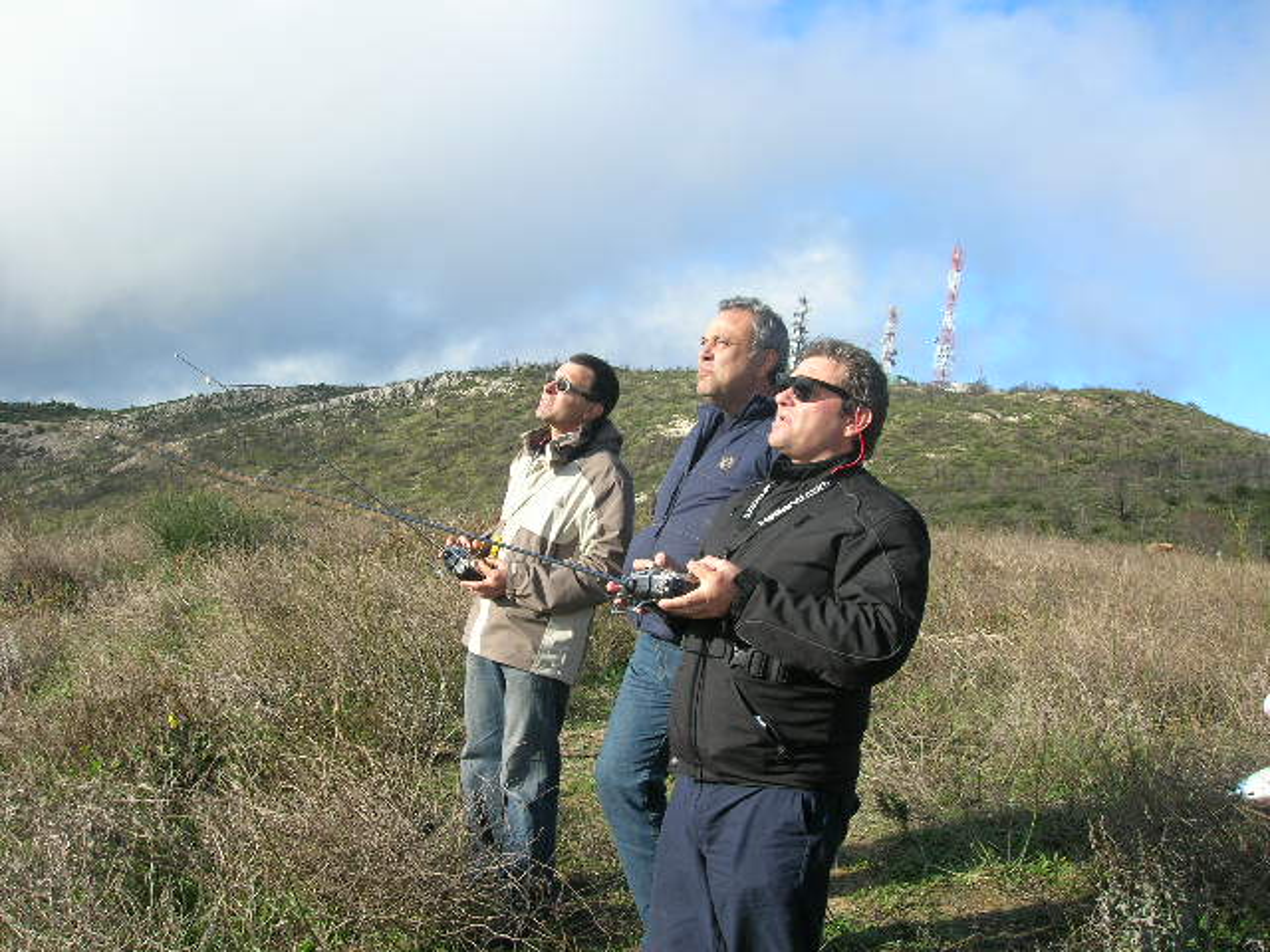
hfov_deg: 54.0
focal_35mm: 34
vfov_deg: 41.8
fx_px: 1247
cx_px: 635
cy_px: 476
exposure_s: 1/216
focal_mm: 5.7
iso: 50
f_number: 4.9
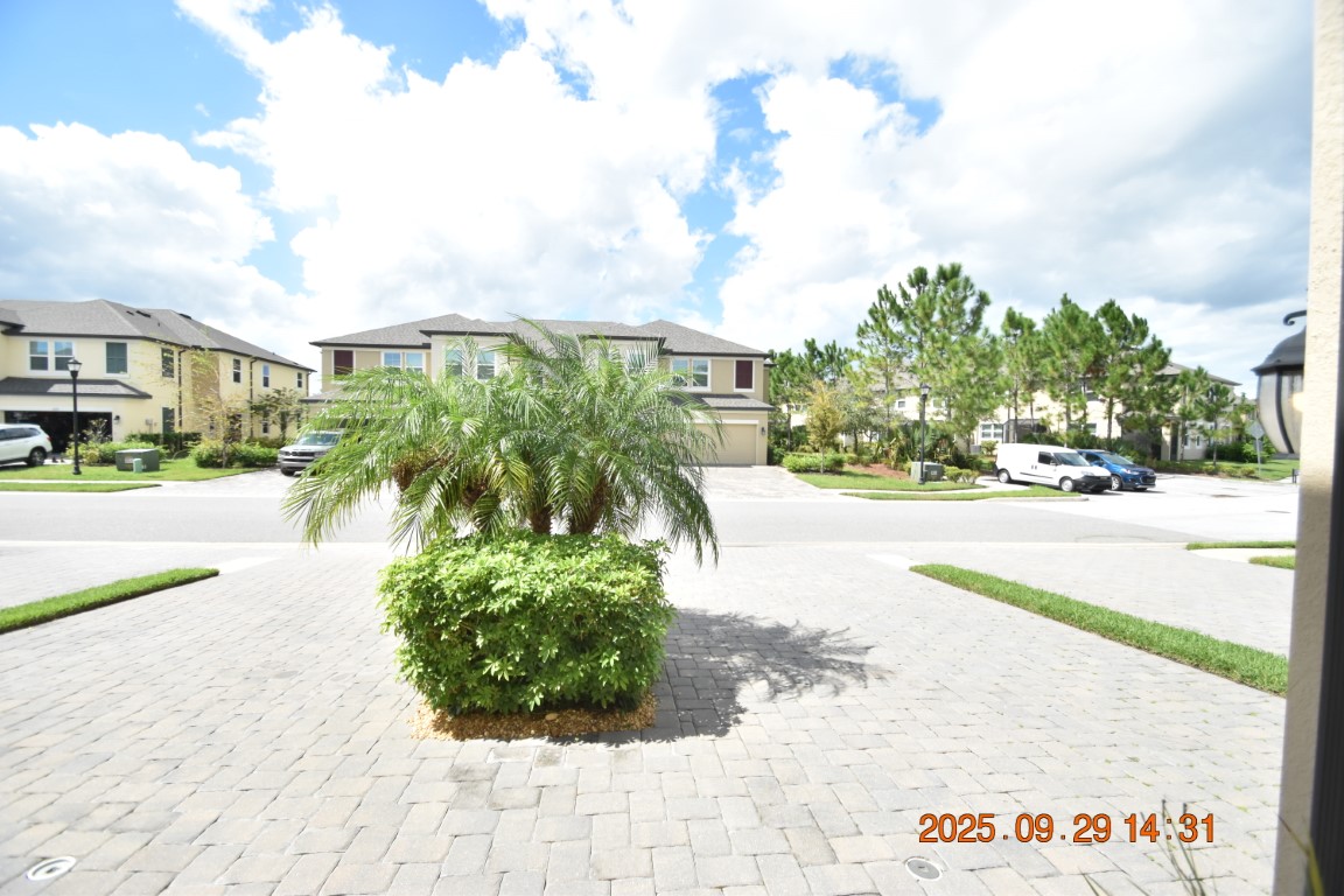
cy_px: 448
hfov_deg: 100.4
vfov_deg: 77.3
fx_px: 560
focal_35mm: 15
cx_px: 672
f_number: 3.5
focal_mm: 10
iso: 800
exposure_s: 1/4000
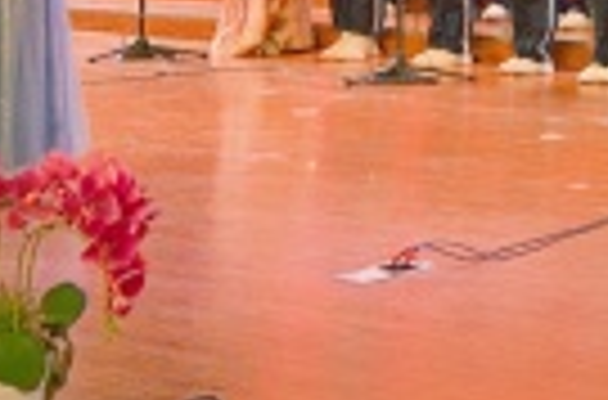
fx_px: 2020
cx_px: 847
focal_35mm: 120
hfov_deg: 16.0
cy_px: -276
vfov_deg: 10.7
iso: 1000
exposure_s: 1/200
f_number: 7.1
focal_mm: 18
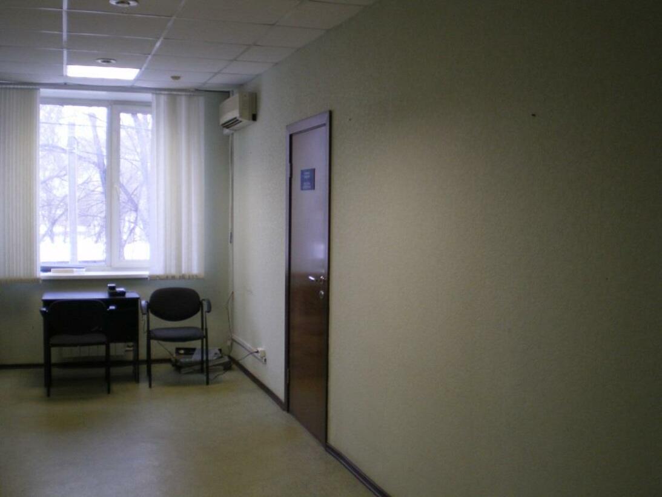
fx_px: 727
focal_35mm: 38
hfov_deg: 49.0
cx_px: 331
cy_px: 248
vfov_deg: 37.7
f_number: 3.1
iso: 250
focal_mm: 6.3
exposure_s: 1/30
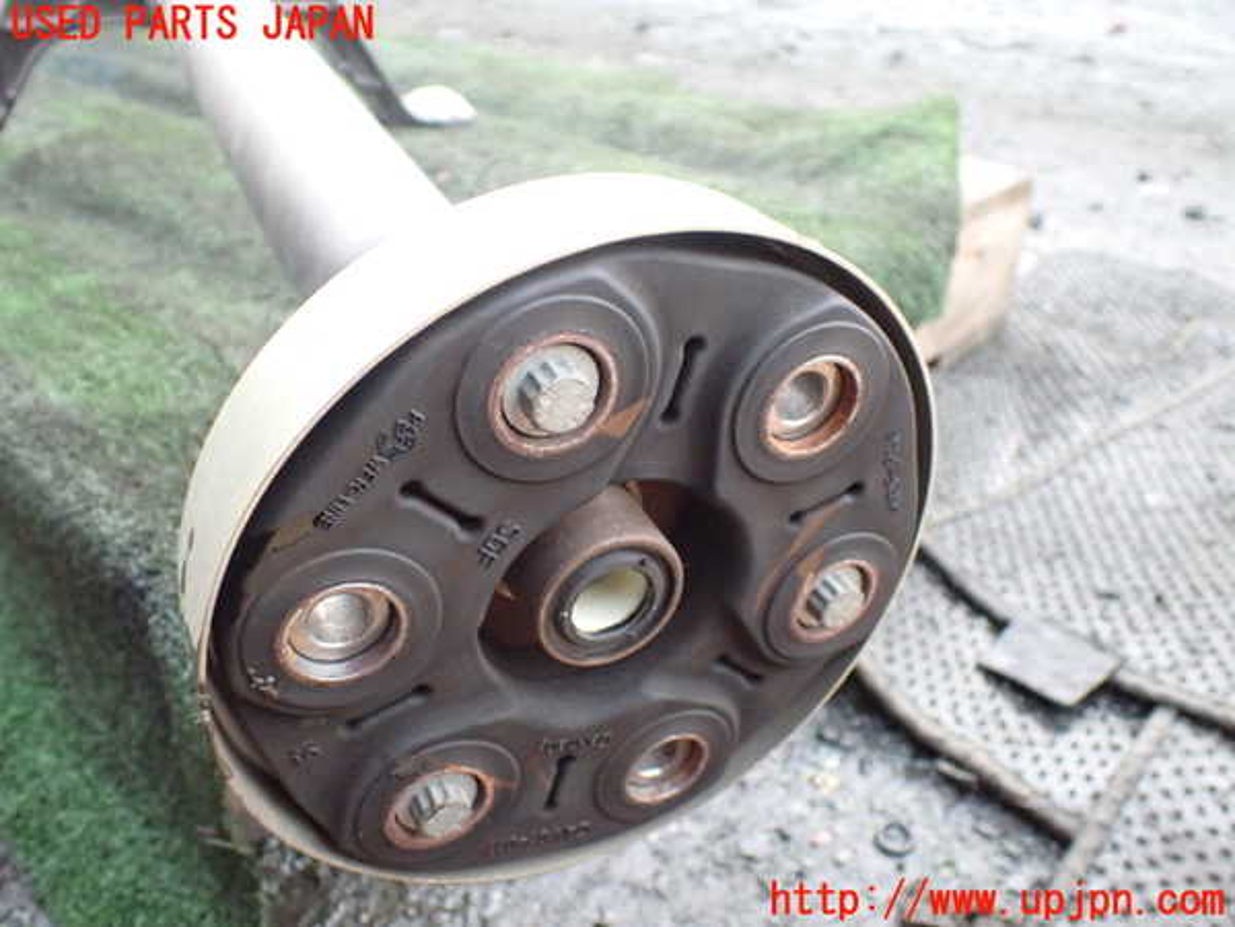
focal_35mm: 30
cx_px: 618
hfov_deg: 60.0
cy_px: 464
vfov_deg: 46.8
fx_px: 1070
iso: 800
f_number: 2.3
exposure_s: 1/40
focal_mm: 5.4
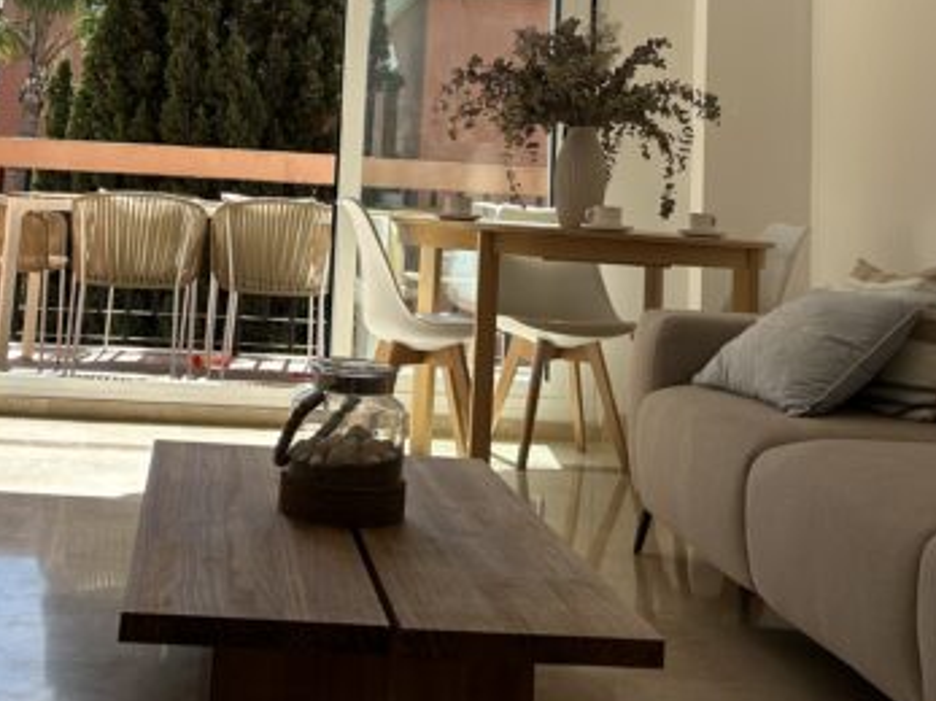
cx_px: 375
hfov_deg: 32.1
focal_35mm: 60
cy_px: -43
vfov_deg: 23.1
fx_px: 1622
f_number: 1.5
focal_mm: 5.7
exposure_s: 1/1449
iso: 50
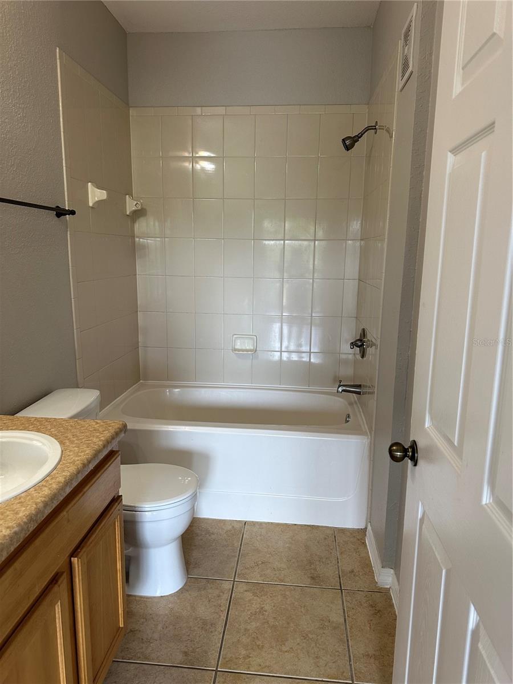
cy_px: 342
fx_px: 474
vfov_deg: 71.6
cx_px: 256
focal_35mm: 24
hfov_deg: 56.8
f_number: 1.78
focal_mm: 6.86
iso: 200
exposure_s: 1/120
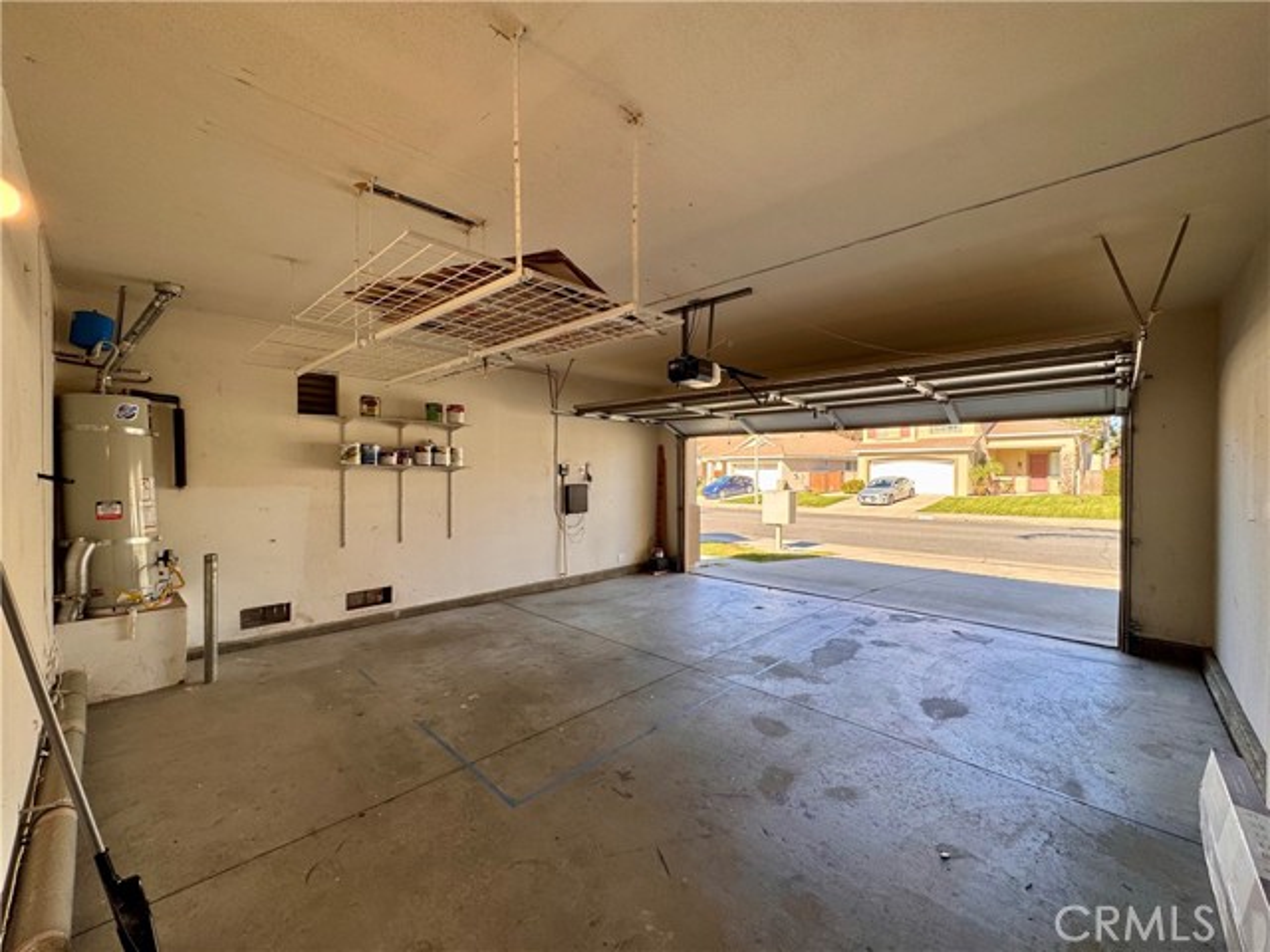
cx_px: 635
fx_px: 514
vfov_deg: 85.7
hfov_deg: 102.1
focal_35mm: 14
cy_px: 476
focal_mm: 2.22
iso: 40
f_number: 2.2
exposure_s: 1/250
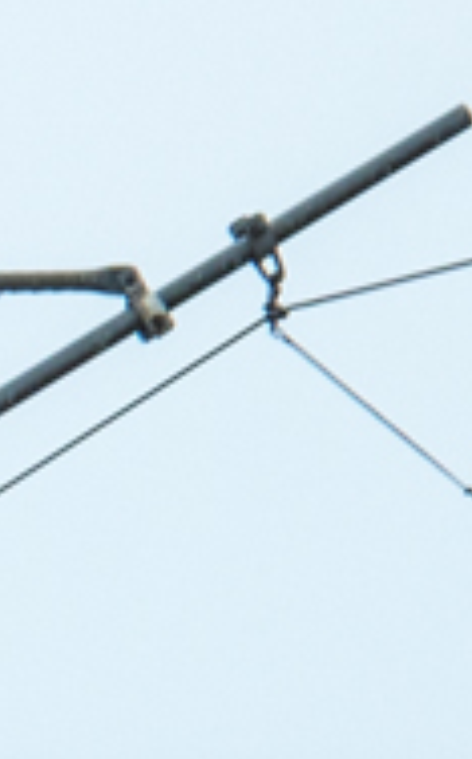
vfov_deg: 3.1
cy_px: 1718
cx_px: -2142
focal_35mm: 677
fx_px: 13977
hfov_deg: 1.9
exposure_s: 1/400
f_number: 9
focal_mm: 52
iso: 400
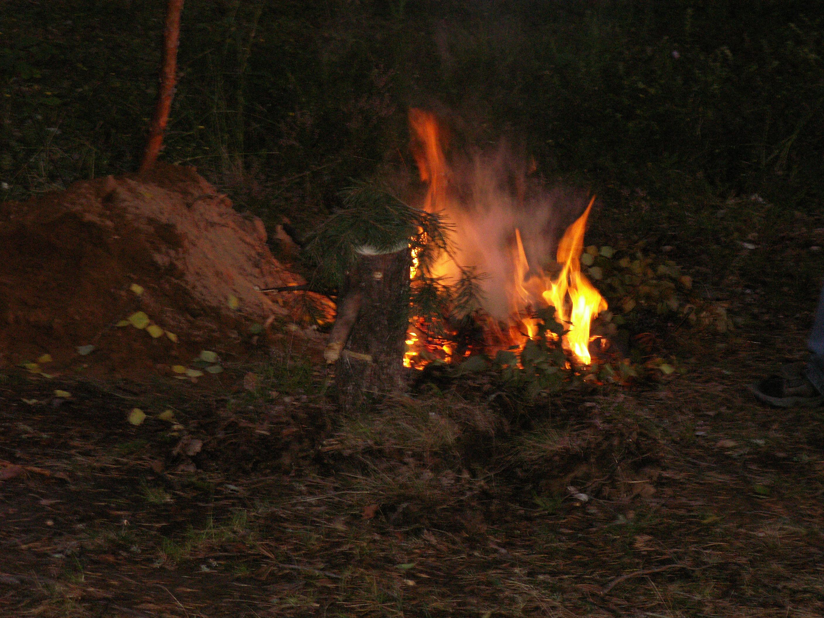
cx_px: 412
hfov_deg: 14.7
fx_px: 3190
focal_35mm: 134
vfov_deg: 11.1
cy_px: 309
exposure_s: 1/40
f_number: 4
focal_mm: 21.89
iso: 160
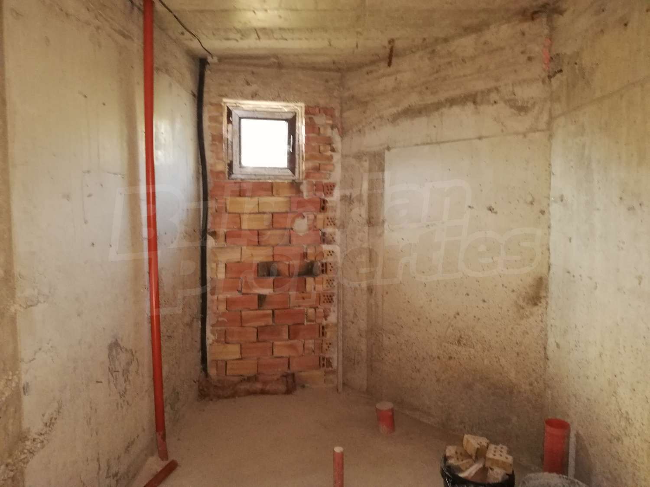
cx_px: 325
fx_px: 488
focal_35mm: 26
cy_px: 244
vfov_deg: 53.1
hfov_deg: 67.3
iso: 640
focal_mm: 3.81
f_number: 2.2
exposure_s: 1/20
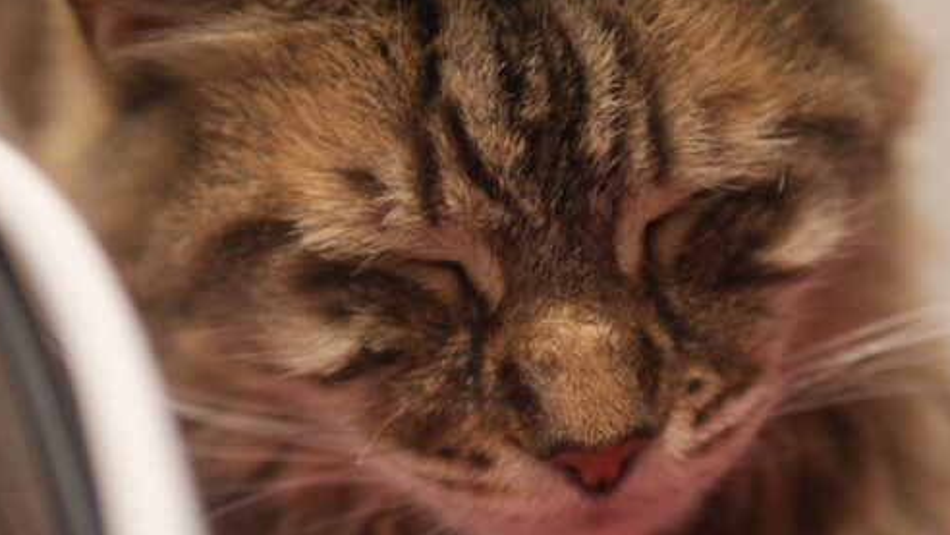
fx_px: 2142
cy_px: 292
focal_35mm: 85
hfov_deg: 25.0
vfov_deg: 14.2
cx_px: 473
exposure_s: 1/60
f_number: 1.4
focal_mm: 25
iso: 800
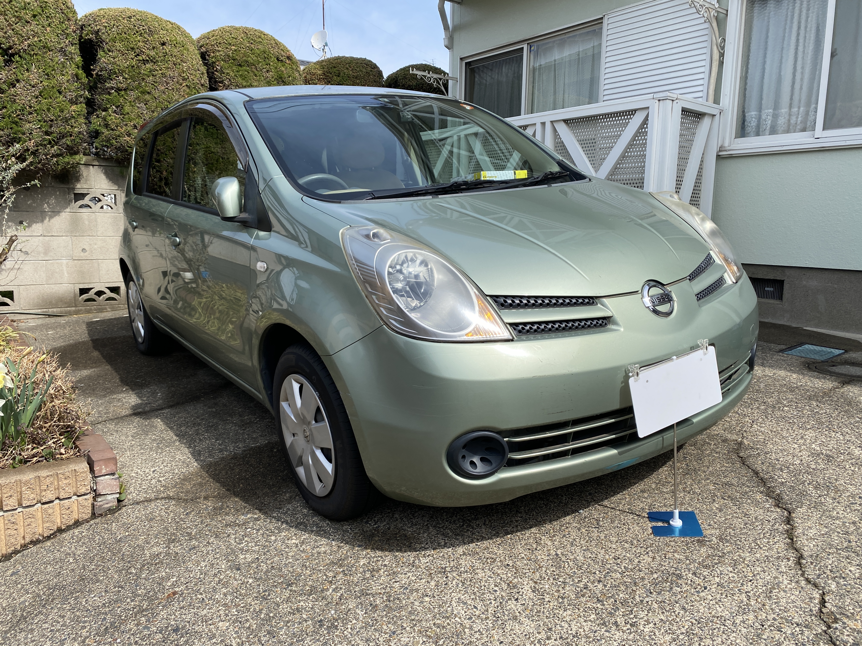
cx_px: 431
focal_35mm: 26
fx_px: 647
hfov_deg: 67.3
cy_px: 323
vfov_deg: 53.1
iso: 32
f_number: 1.8
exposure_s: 1/1996
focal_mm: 4.25
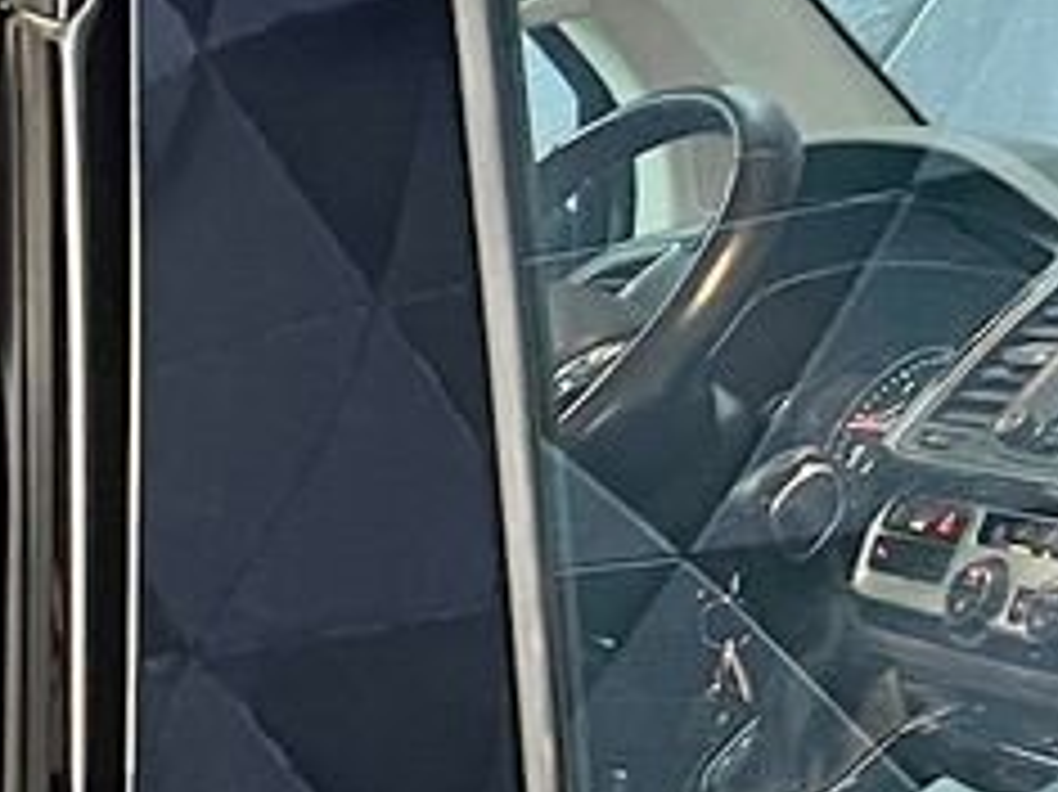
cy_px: 1035
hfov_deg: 12.0
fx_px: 4063
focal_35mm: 133
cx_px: -1463
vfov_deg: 10.9
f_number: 1.5
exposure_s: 1/25
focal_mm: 5.7
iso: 500
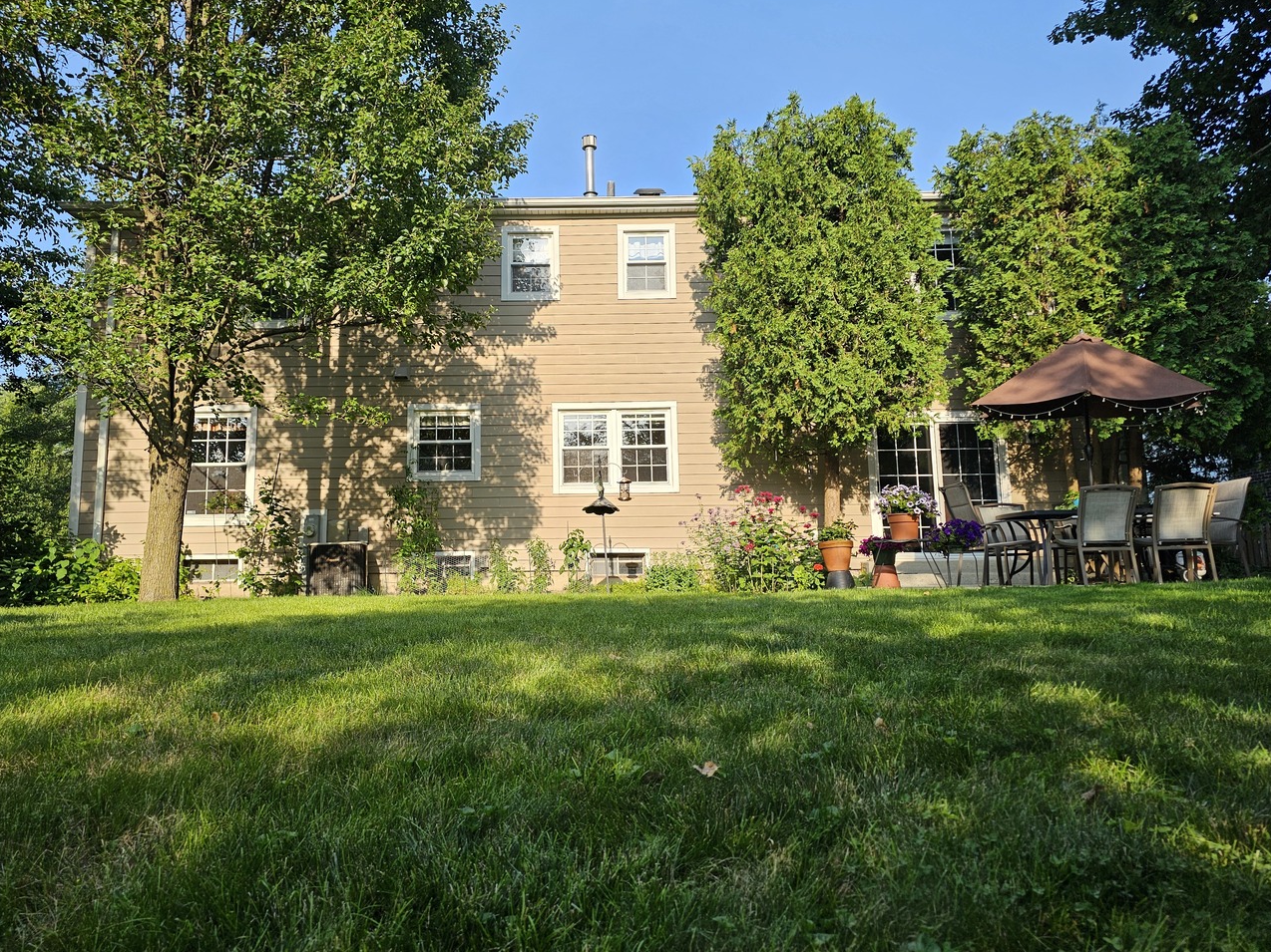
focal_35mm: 26
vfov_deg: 53.0
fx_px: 954
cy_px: 454
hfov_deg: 67.1
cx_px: 557
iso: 10
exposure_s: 1/329
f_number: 1.7
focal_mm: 6.3
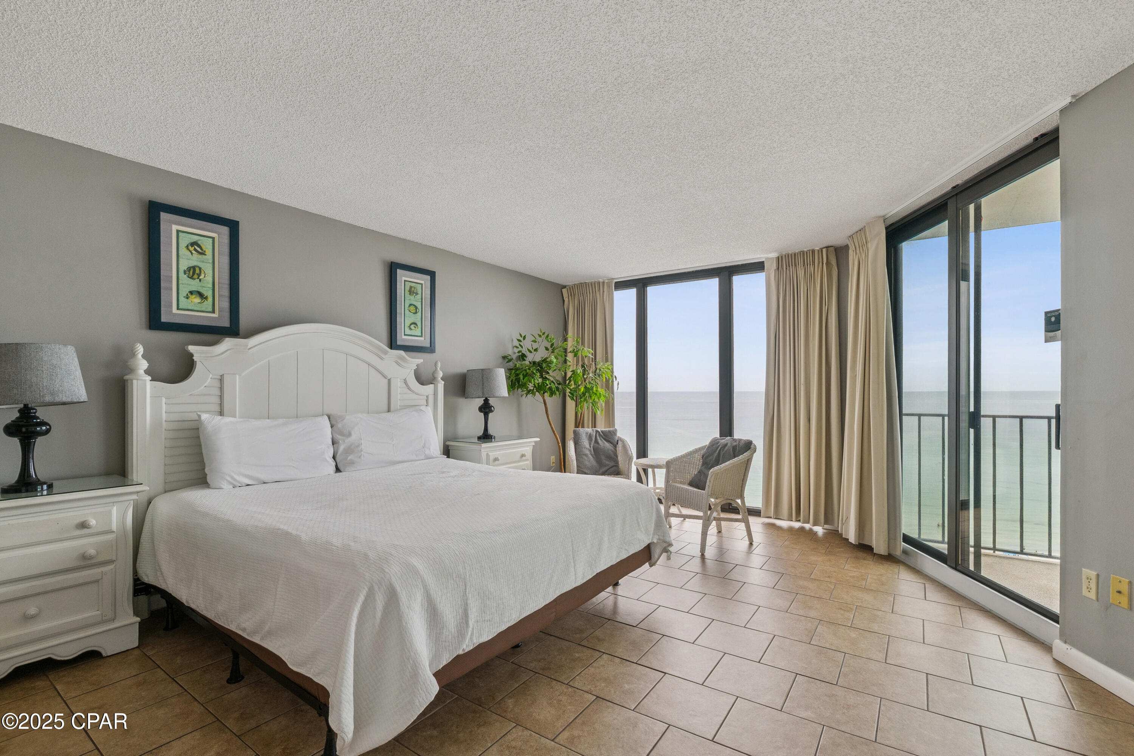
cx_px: 567
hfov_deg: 96.7
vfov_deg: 73.7
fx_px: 504
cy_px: 378
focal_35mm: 16
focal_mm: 10.7
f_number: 8
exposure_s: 1/100
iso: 250
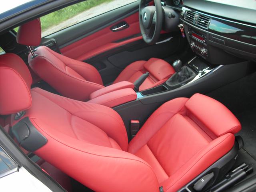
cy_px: 96
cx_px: 128
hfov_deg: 49.0
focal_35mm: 38
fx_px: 281
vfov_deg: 37.7
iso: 50
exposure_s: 1/34.5
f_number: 3.2
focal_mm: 6.3
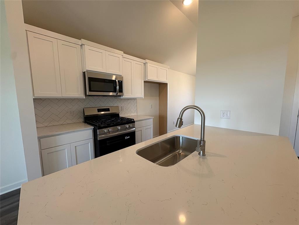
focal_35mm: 14
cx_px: 150
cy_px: 112
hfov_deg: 102.1
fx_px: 121
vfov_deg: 85.7
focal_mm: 2.22
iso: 125
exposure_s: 1/120
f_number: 2.2
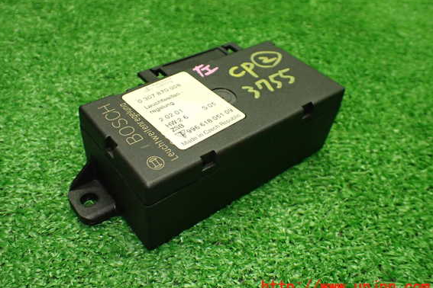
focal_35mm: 33
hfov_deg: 57.2
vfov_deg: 39.9
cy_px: 126
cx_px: 205
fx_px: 397
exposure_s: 1/125
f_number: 2.3
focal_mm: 5.4
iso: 500
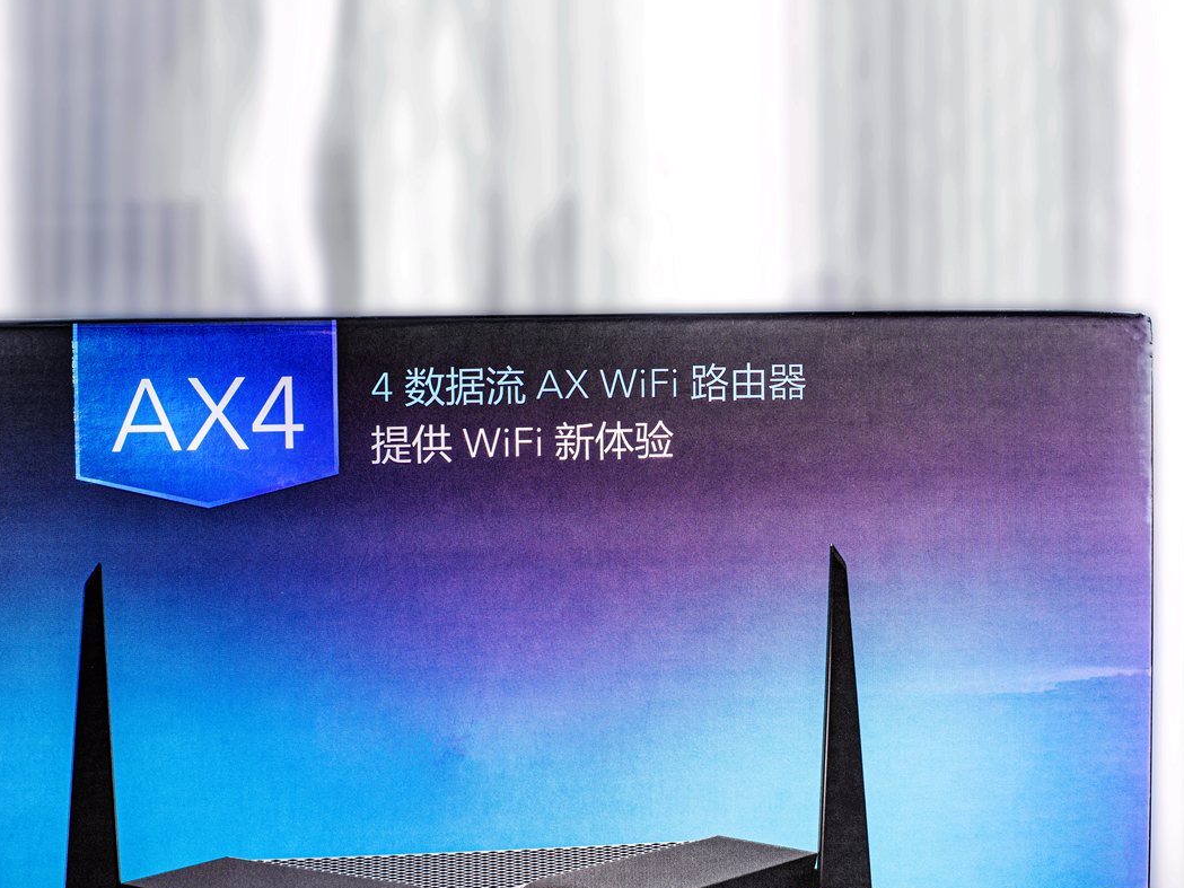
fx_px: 1881
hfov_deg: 34.9
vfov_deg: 26.6
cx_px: 546
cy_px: 445
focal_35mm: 55
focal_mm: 50
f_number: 11
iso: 125
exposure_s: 1/100
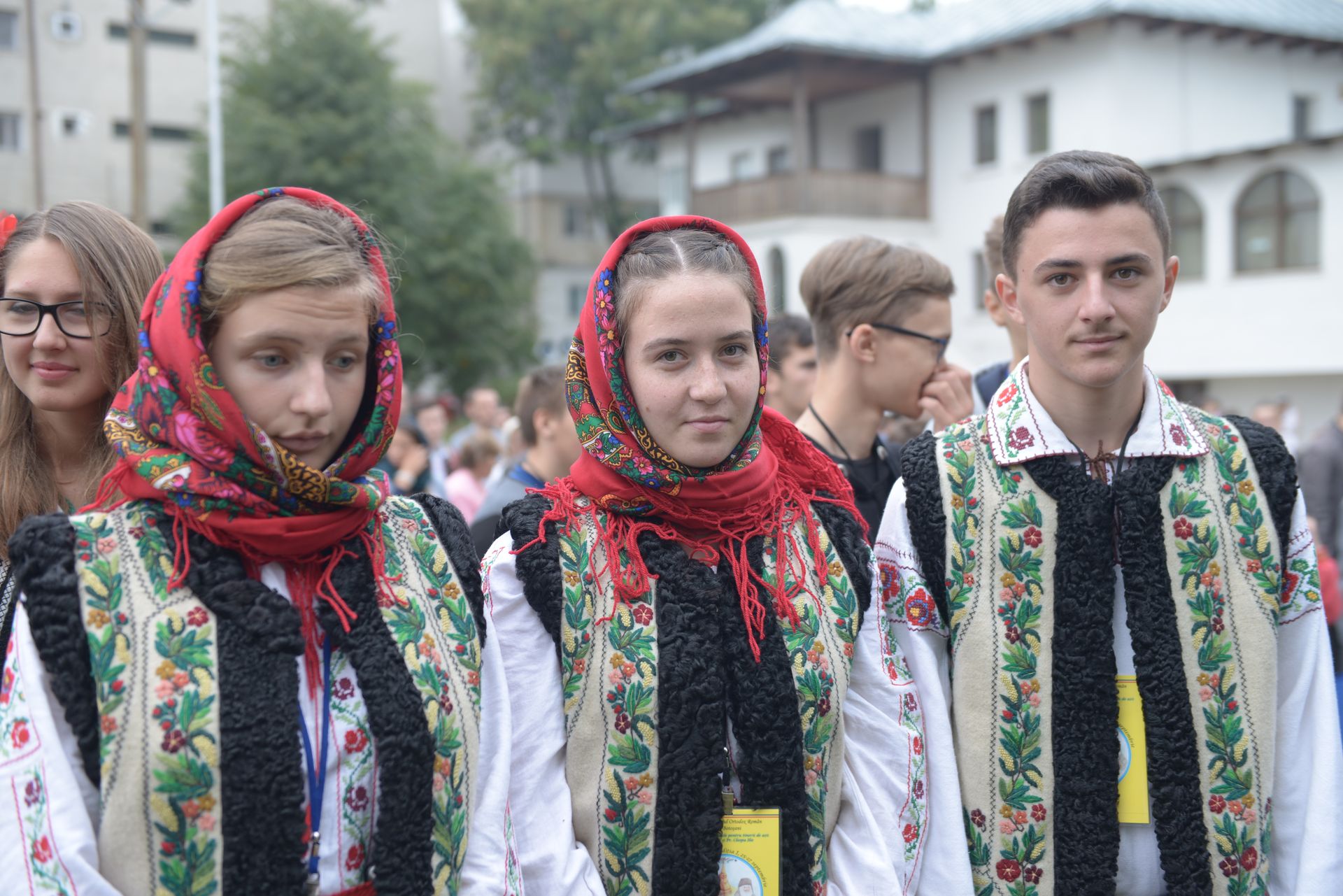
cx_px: 672
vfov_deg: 29.9
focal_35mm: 45
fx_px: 1679
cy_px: 448
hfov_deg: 43.6
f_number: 2.8
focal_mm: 45
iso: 125
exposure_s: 1/50
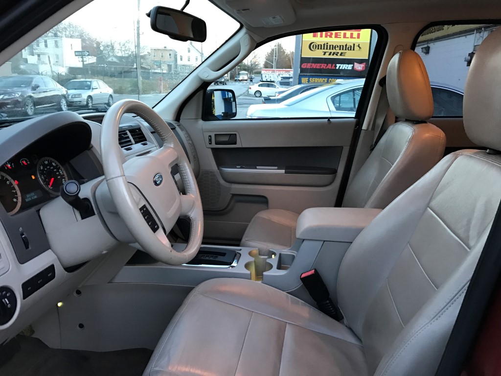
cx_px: 250
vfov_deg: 49.7
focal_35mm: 28
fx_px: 405
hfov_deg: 63.4
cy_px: 188
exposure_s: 1/15
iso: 50
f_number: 1.8
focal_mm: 3.99
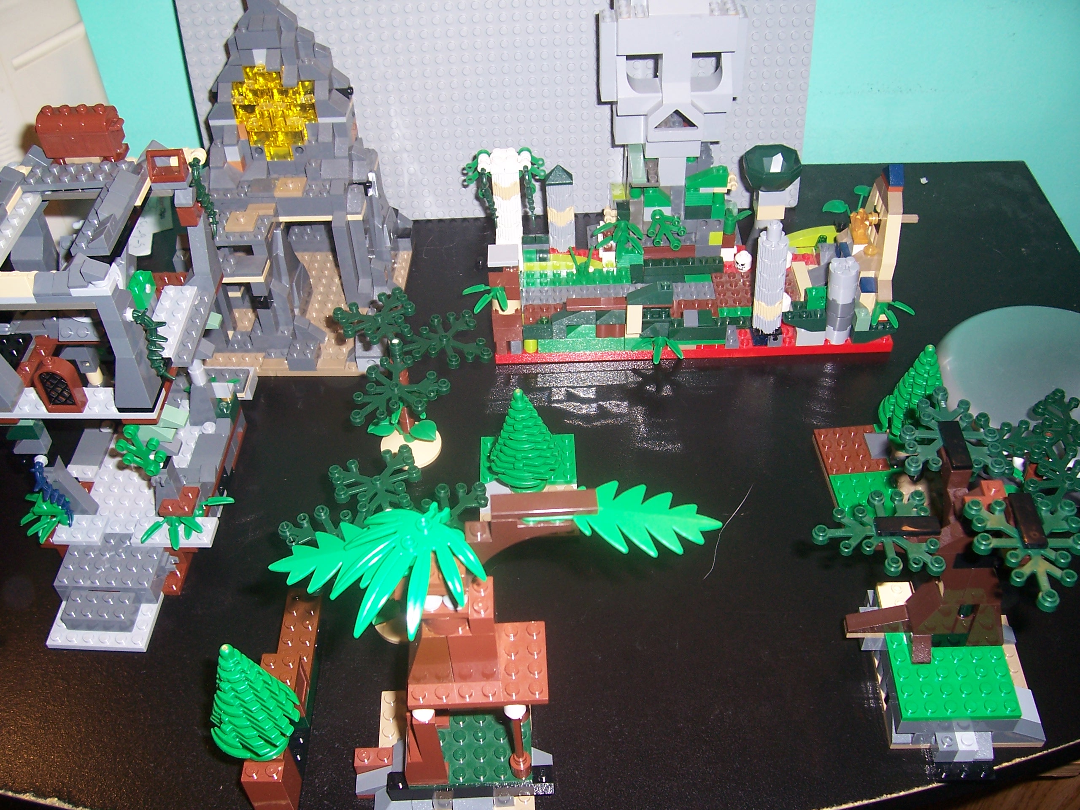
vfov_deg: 41.8
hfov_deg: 54.0
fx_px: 1061
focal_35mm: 34
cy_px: 405
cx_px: 540
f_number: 2.7
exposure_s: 1/60
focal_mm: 5.6
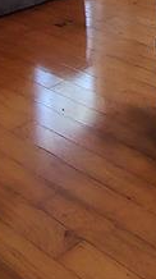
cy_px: -200
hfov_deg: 14.4
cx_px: 168
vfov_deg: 20.1
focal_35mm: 82
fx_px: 605
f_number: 2.2
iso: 361
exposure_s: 1/60
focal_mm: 2.13
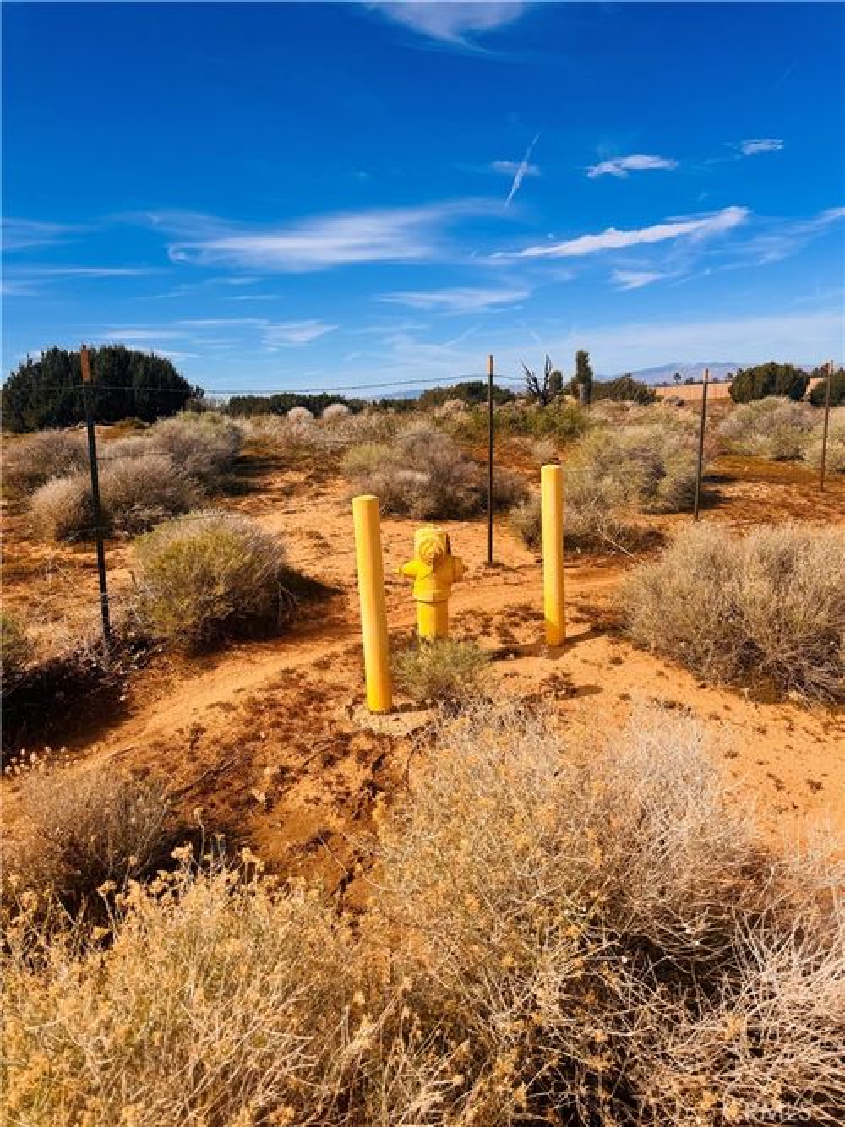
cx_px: 422
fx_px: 781
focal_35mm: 24
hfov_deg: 56.8
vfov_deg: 71.6
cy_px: 564
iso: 80
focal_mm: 6.76
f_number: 1.78
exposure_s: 1/6410
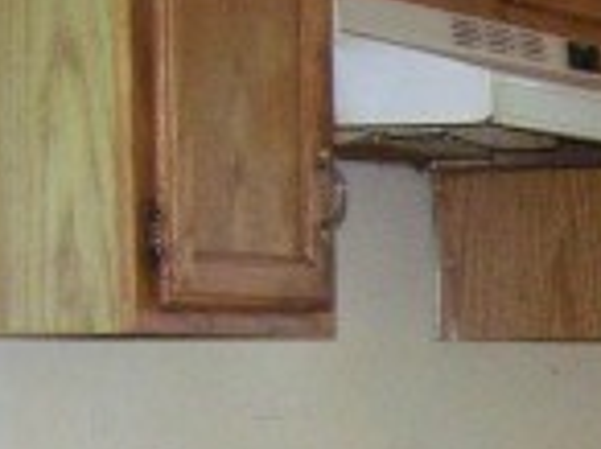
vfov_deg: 8.6
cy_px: 737
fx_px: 2895
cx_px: 976
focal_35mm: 167
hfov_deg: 11.3
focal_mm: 6.3
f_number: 2.8
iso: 160
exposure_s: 1/50
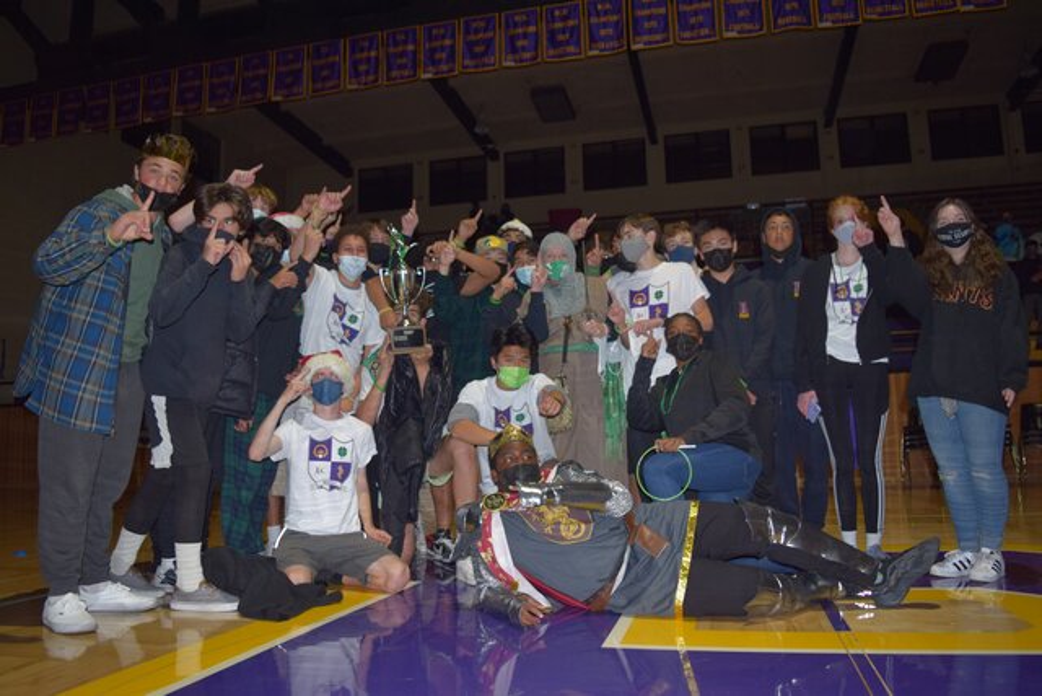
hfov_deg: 67.4
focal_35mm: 27
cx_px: 521
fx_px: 782
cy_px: 348
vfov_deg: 48.0
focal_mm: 18
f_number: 3.5
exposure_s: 1/60
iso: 800
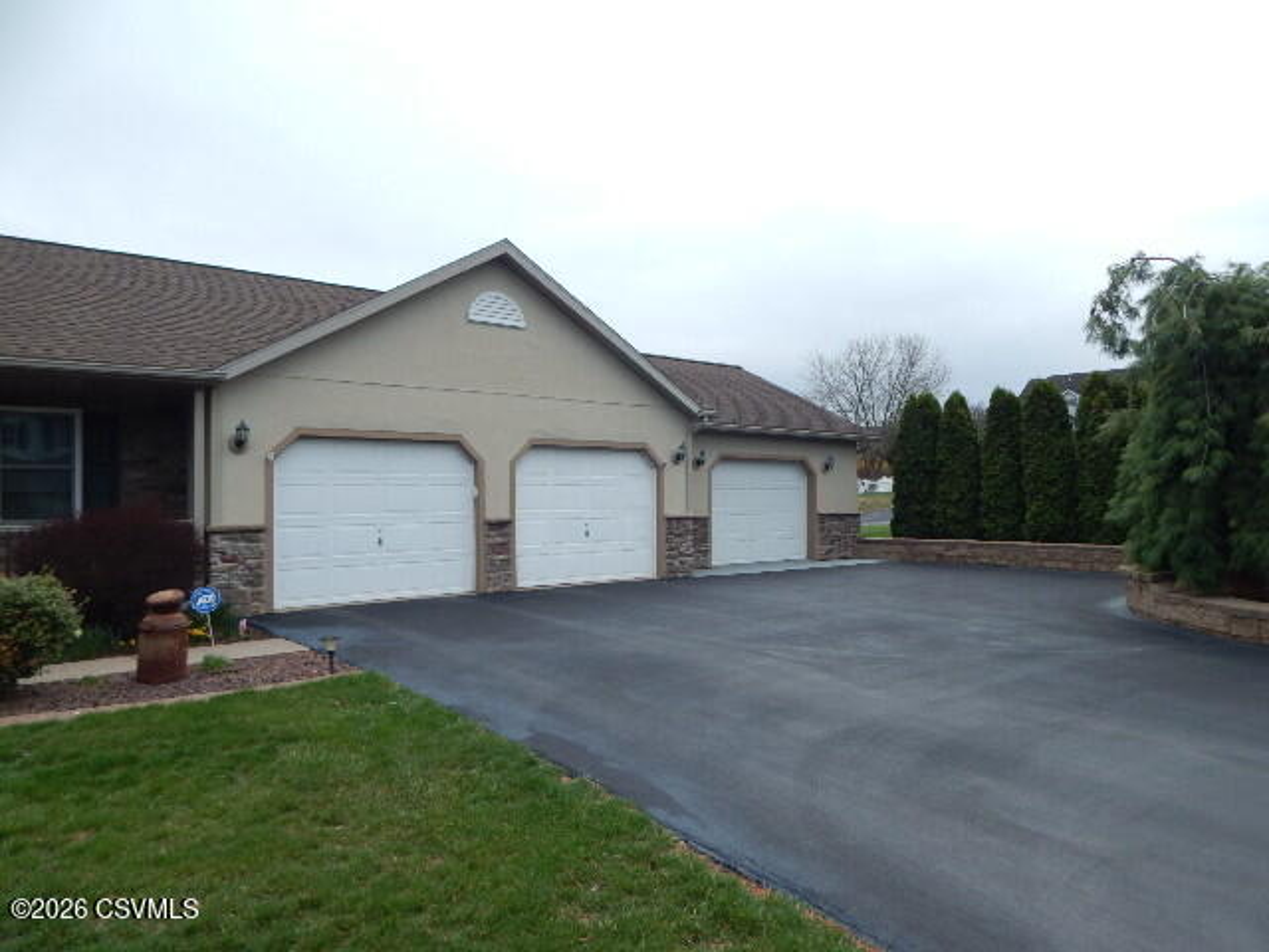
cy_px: 476
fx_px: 807
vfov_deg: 61.1
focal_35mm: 22
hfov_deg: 76.4
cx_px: 634
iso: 125
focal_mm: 4
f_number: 6
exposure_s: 1/400
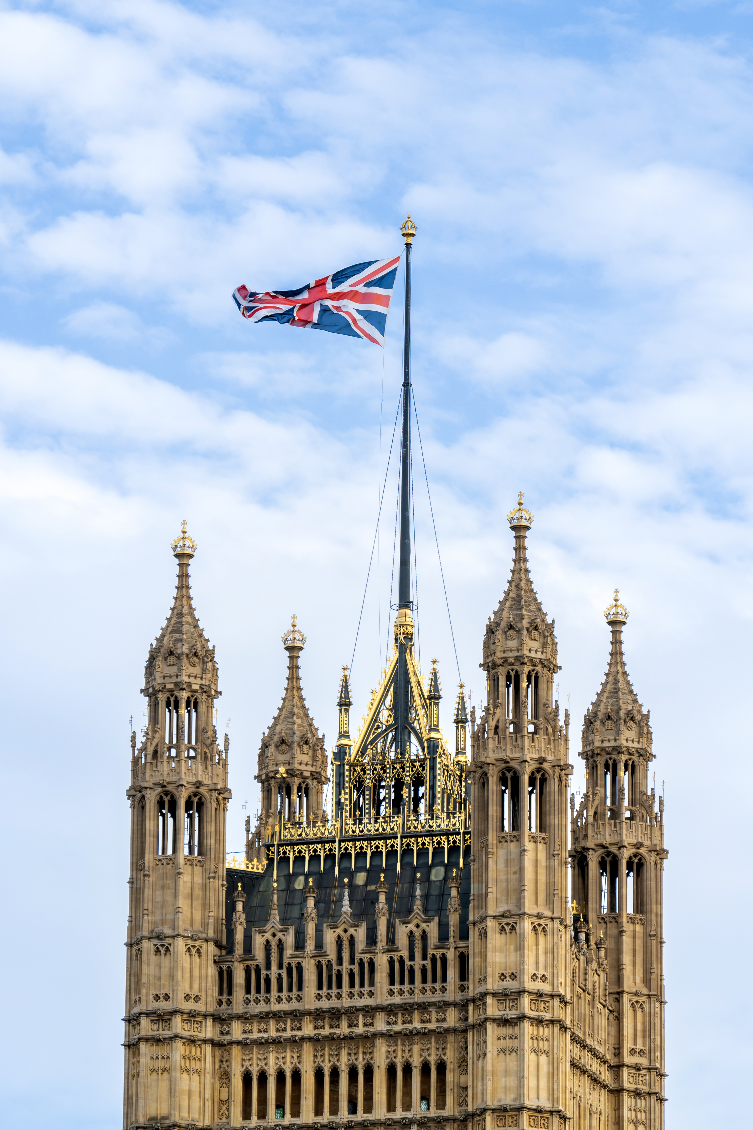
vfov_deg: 11.8
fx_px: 5459
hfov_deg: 7.9
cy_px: 317
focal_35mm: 174
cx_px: 474
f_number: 6.3
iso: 64
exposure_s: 1/125
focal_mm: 115
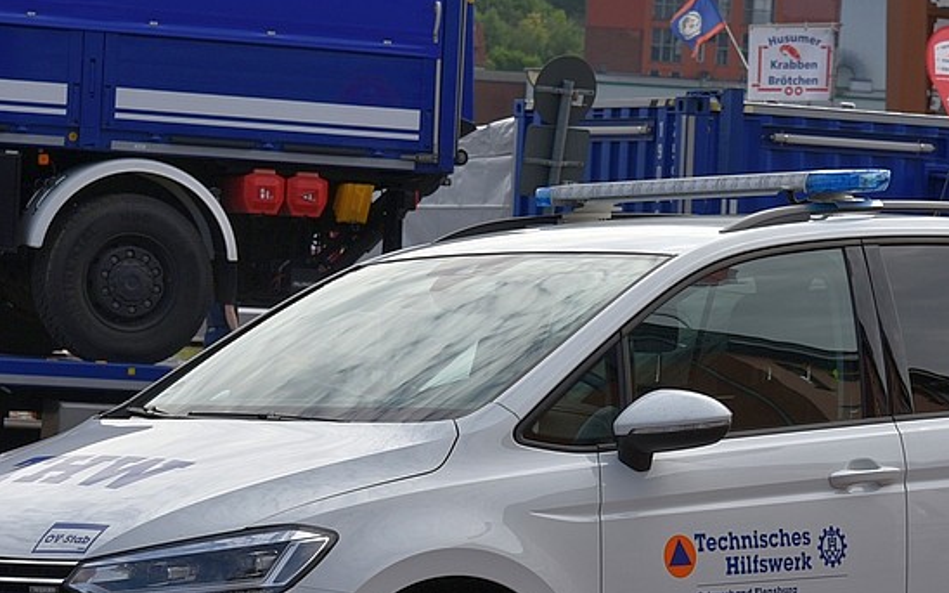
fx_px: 3464
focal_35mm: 134
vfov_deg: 9.8
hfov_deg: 15.6
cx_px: 582
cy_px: 459
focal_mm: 80
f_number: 9
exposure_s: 1/320
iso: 200
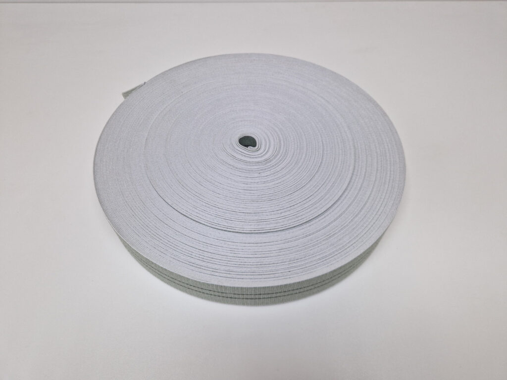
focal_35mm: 23
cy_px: 190
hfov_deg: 73.9
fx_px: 337
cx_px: 254
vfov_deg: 58.9
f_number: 1.8
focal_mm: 5.4
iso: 50
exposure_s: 1/146
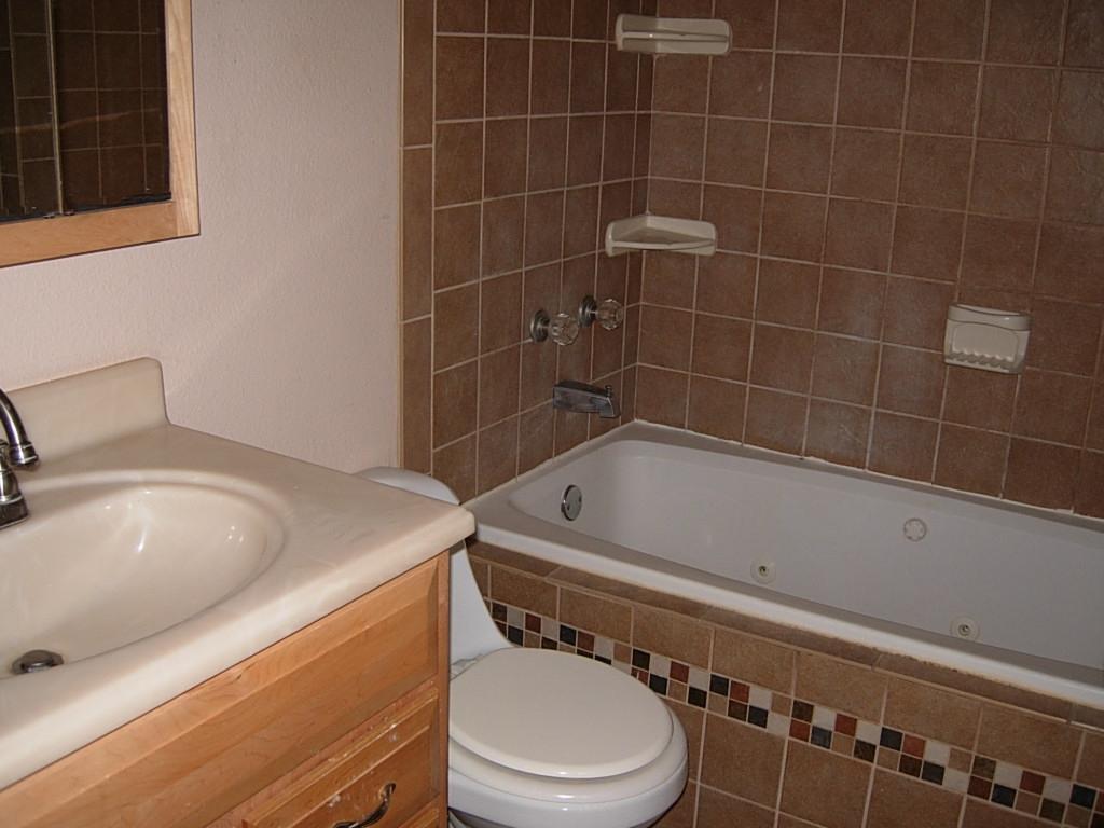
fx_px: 1148
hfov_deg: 51.4
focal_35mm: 36
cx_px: 552
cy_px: 414
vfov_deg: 39.7
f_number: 2.7
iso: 77
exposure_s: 1/69.7
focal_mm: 7.5
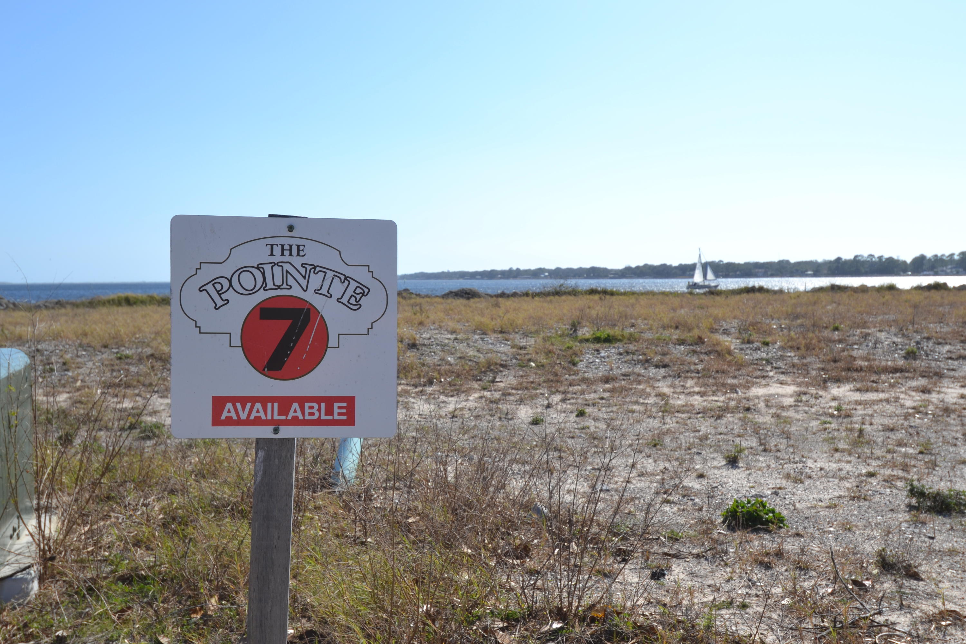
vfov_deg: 36.9
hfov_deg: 53.1
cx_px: 483
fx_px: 966
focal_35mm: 36
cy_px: 322
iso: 100
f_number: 9
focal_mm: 24
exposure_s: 1/320
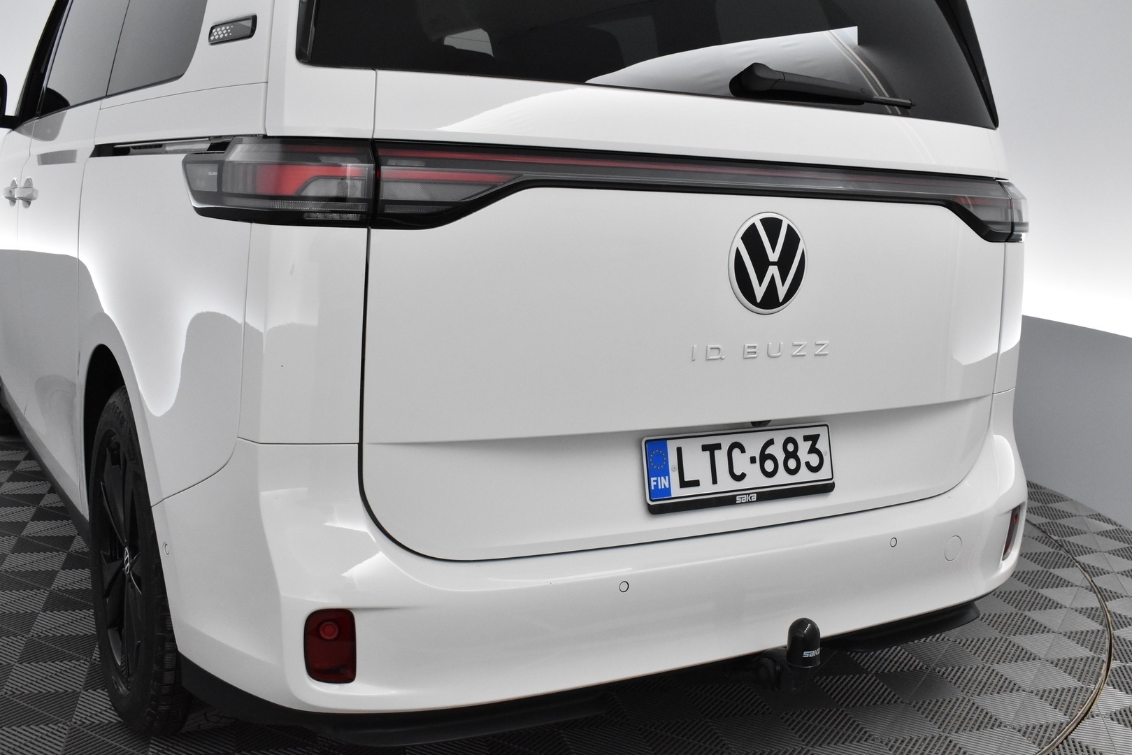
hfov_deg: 51.3
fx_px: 1179
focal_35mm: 38
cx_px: 566
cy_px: 378
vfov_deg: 35.5
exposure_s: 1/160
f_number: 6.3
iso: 3200
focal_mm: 25
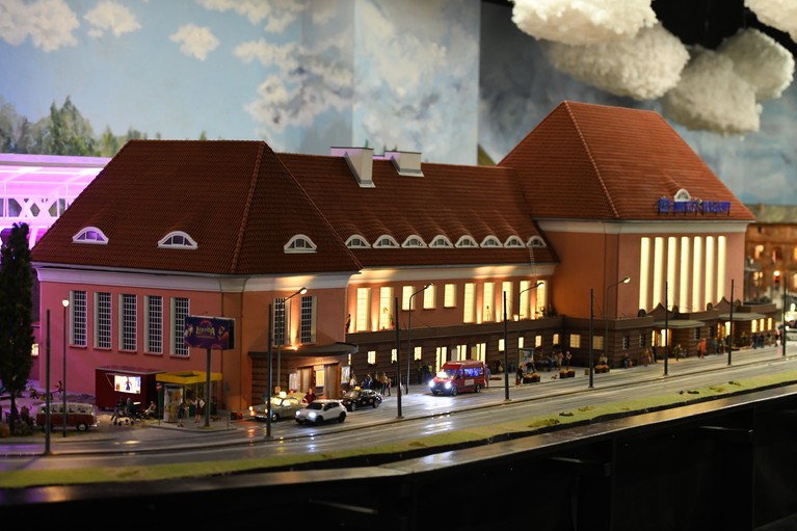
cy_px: 264
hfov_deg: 27.7
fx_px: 1616
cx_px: 399
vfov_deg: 18.7
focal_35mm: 73
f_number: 2.8
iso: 3200
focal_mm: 70
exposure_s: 1/30
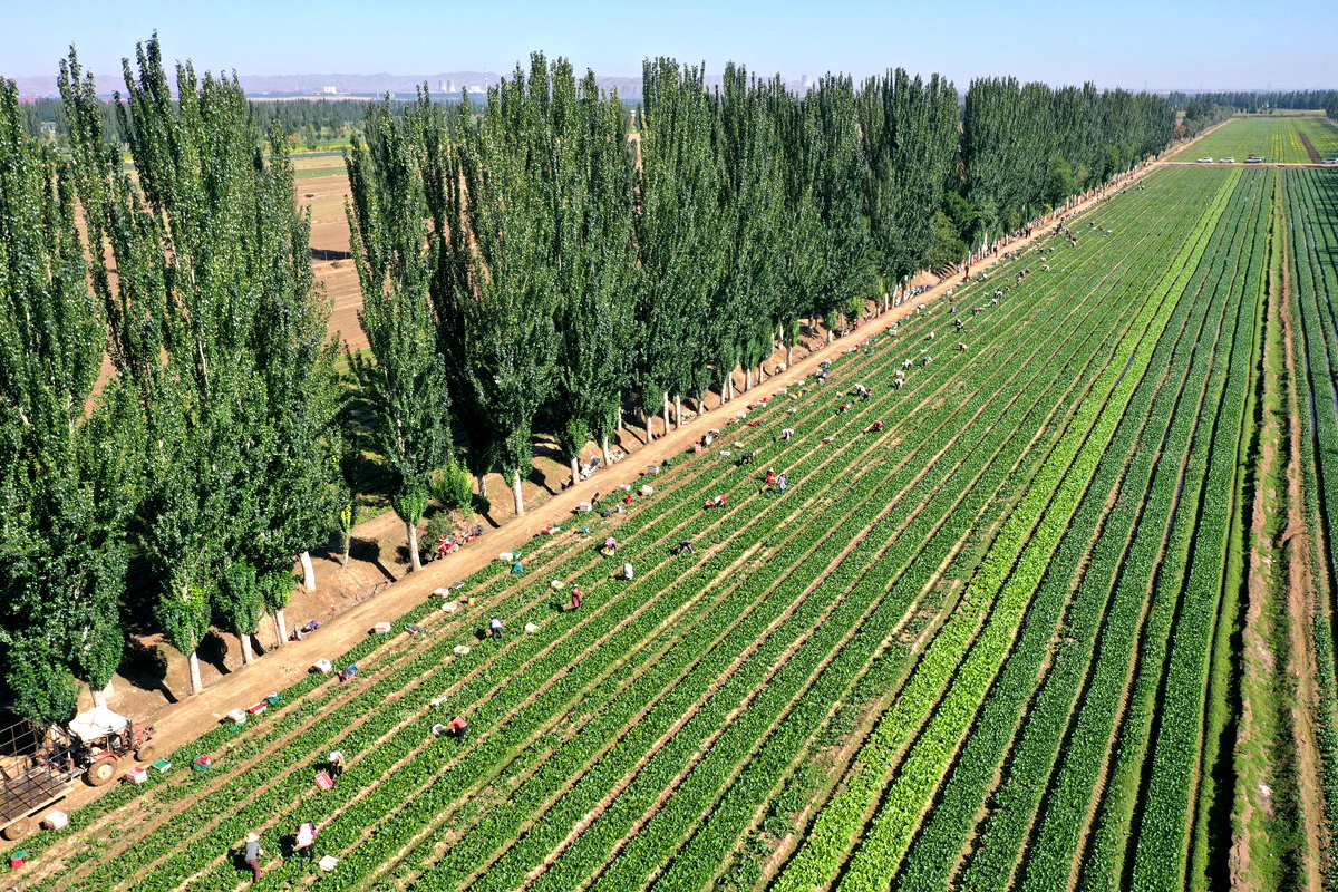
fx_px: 1041
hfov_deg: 65.5
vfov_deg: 46.4
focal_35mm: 28
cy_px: 446
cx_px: 669
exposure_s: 1/500
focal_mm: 10.26
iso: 100
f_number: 5.6
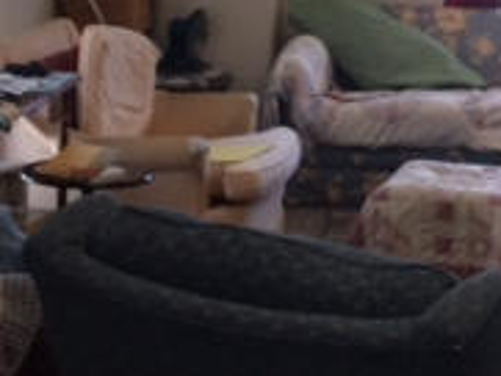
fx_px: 1535
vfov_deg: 13.7
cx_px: 443
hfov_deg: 18.3
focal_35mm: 106
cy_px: -53
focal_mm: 4.12
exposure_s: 1/40
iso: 40
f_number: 2.2
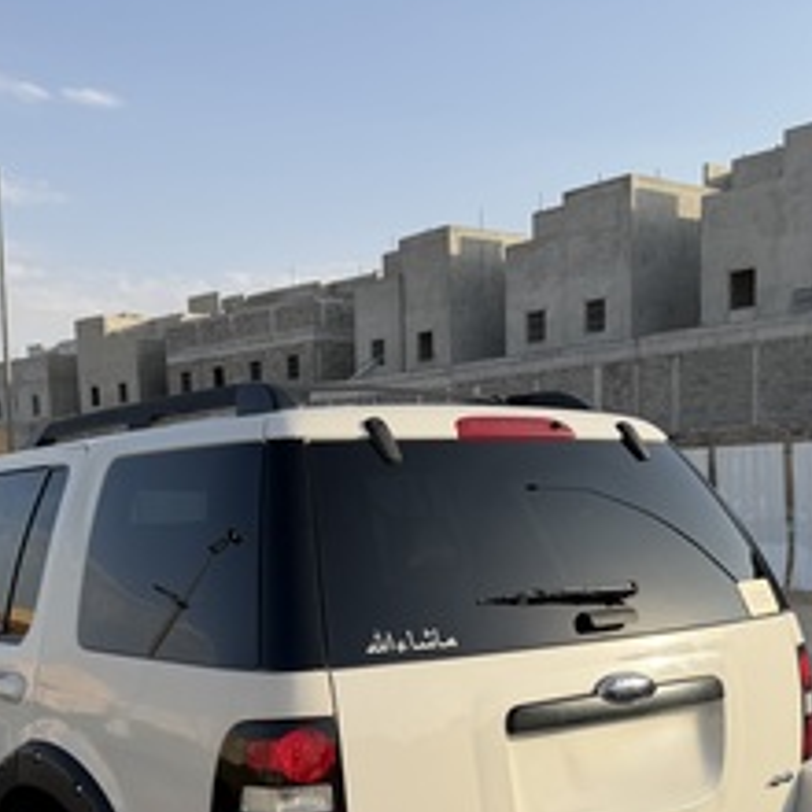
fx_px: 1168
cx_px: 360
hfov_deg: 38.3
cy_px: 618
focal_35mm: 44
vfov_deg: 37.3
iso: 80
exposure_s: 1/3145
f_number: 1.78
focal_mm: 6.76
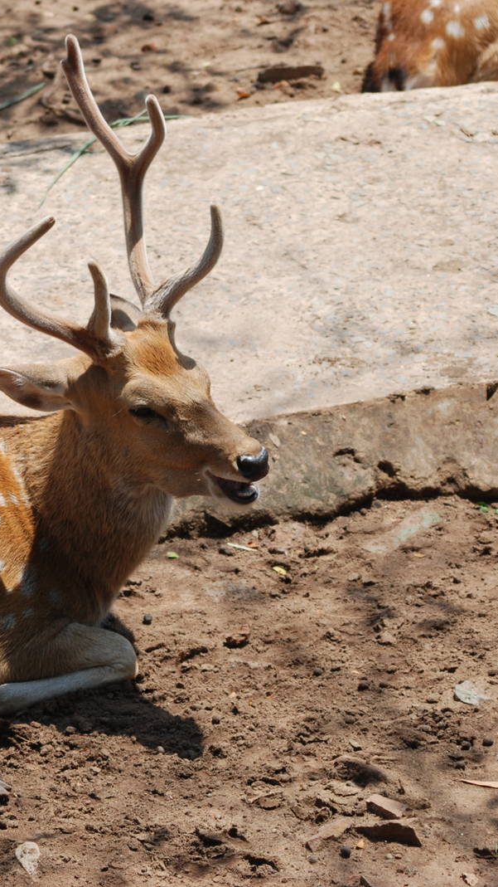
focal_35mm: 224
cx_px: -119
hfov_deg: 5.4
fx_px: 5256
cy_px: 444
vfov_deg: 9.6
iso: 160
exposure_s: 1/500
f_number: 5.6
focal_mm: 95
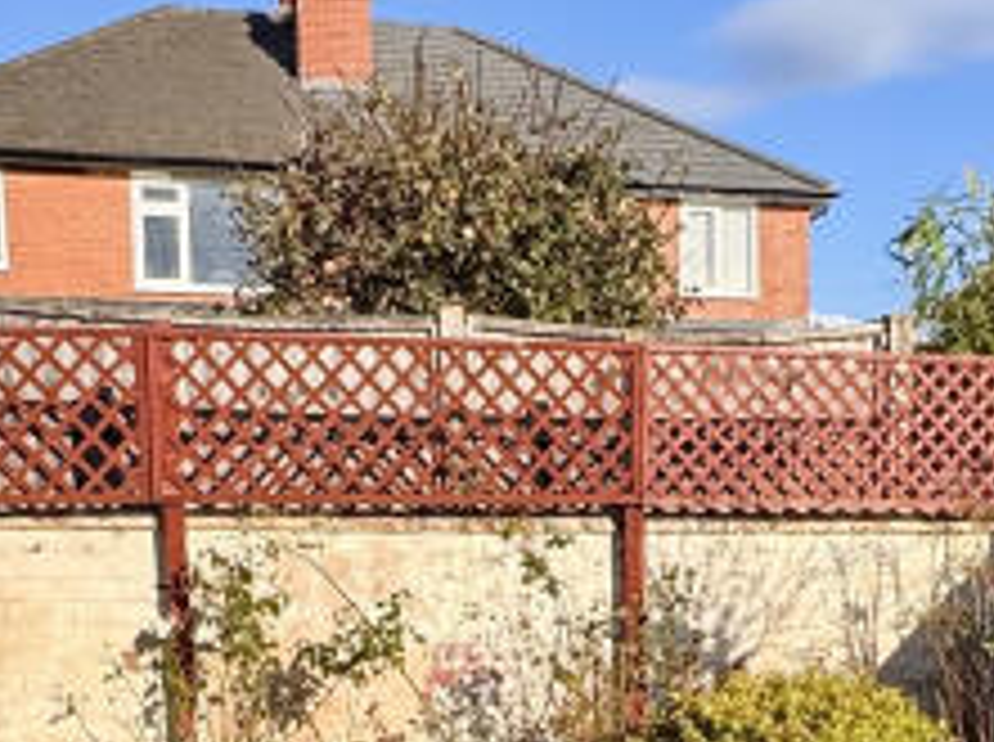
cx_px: 639
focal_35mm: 65
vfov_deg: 21.4
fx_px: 1863
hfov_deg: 29.7
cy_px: 818
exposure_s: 1/1506
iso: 50
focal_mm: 2.22
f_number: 2.2
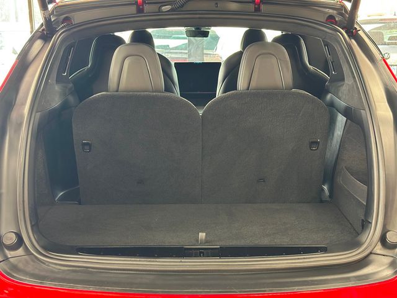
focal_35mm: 48
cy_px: 149
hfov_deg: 39.7
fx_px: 550
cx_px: 198
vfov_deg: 30.3
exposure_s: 1/40
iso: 320
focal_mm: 6.86
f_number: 1.78
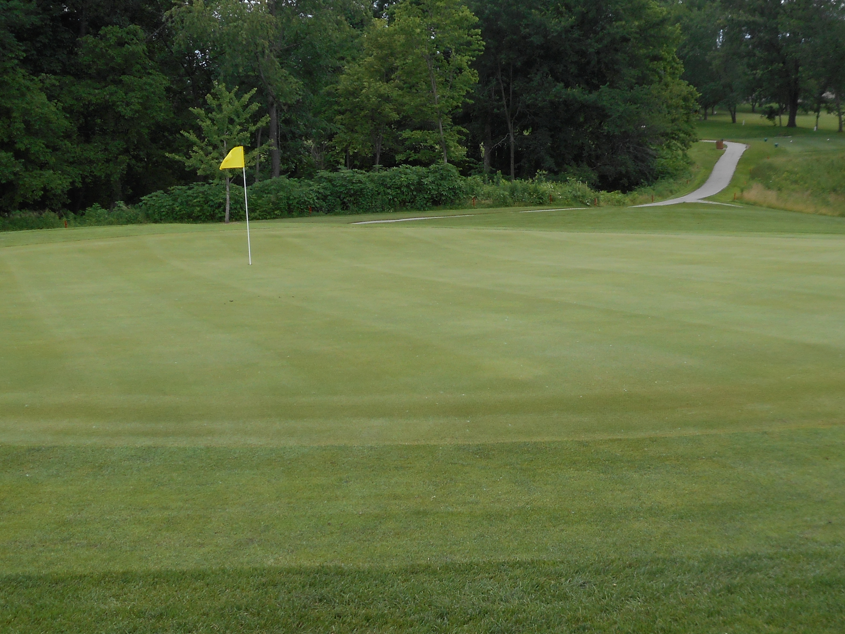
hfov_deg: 30.7
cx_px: 489
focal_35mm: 63
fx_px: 1538
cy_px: 371
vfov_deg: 23.3
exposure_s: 1/320
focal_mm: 6.9
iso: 80
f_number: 4.5
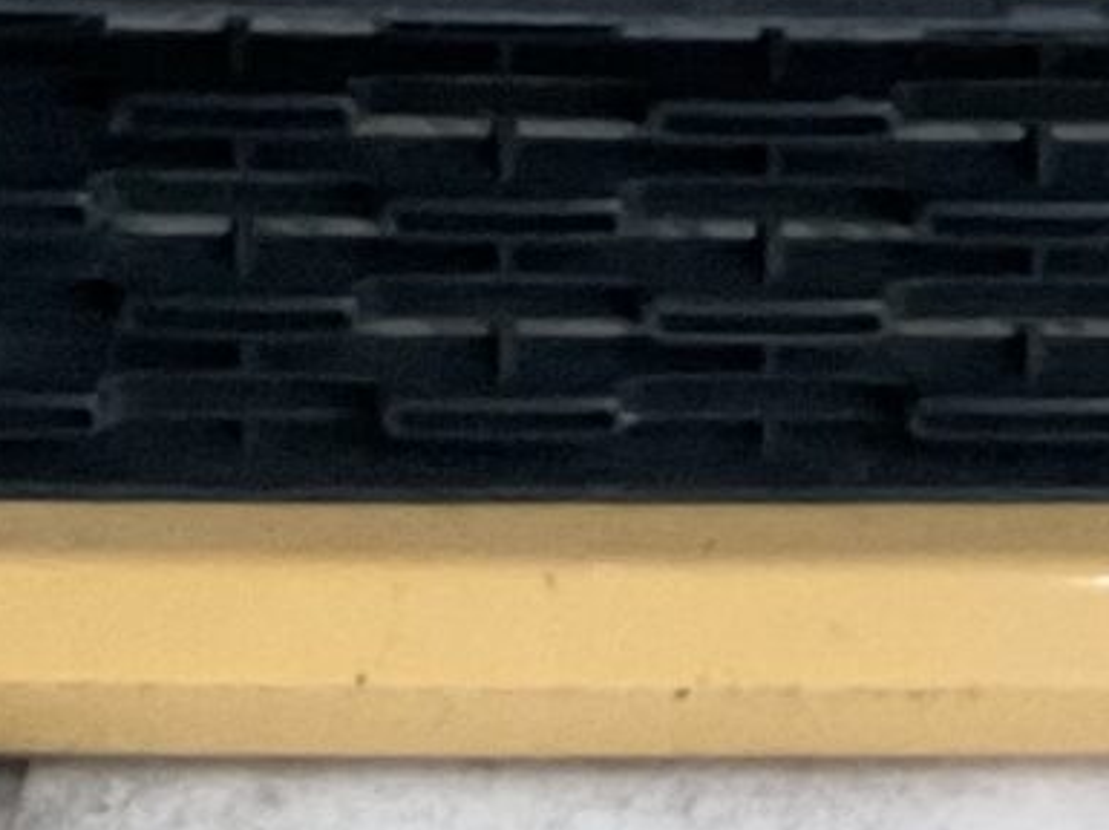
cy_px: -1516
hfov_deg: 10.2
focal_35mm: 193
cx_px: 1043
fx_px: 6177
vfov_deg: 7.0
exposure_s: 1/50
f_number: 1.8
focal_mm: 3
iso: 250
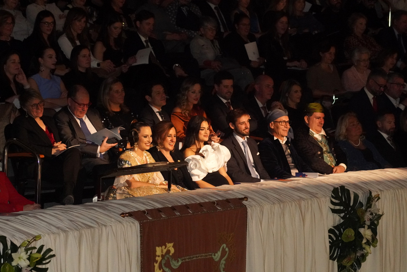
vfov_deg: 8.3
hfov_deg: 12.5
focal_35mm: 165
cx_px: 204
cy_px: 136
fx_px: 1865
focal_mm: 110
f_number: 5.6
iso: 6400
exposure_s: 1/60
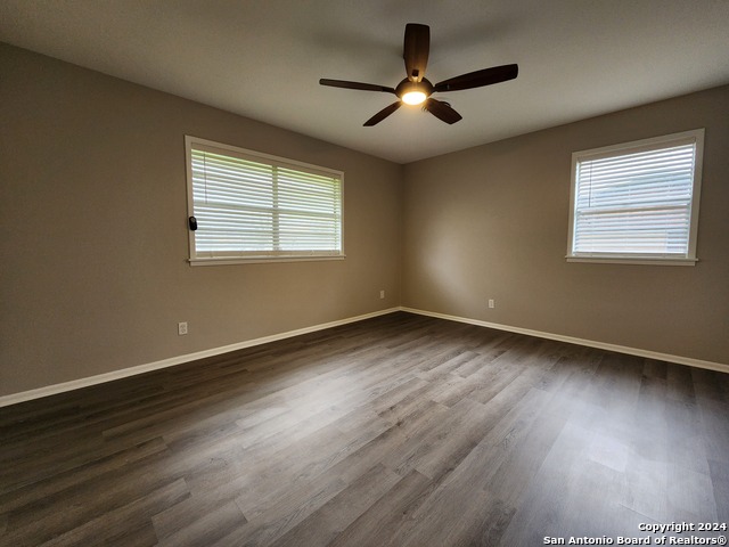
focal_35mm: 13
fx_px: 274
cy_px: 274
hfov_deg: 106.2
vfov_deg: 89.9
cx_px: 364
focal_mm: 2.2
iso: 160
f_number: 2.2
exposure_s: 1/60
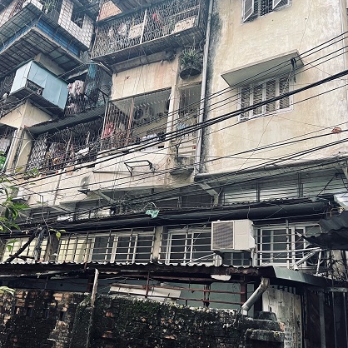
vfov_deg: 49.7
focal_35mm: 33
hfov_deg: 49.7
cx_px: 176
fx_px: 375
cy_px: 168
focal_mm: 5.1
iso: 160
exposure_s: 1/60
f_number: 1.6
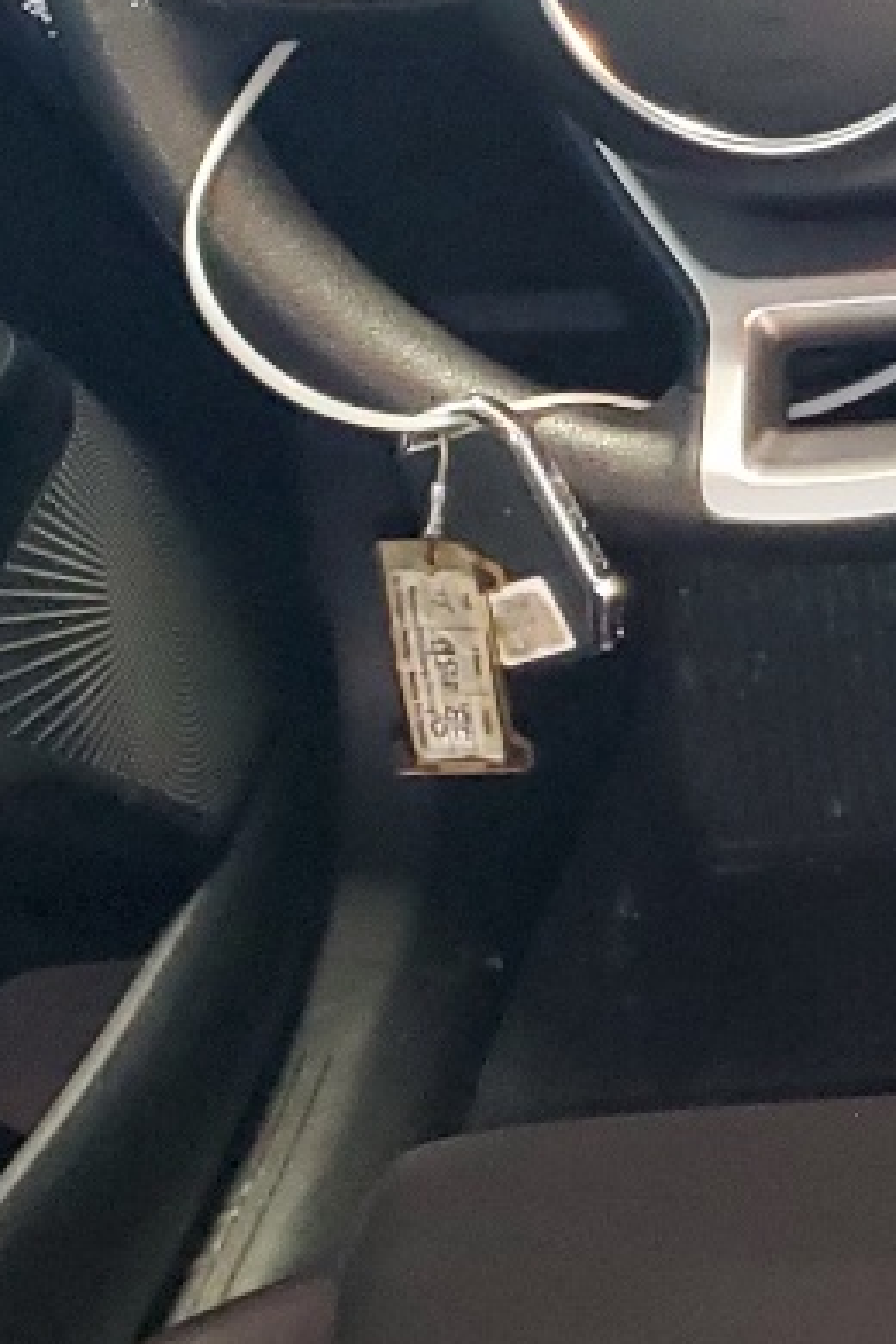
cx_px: 2192
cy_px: 965
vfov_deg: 18.3
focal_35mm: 111
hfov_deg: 10.5
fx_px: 4144
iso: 310
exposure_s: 1/15
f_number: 1.5
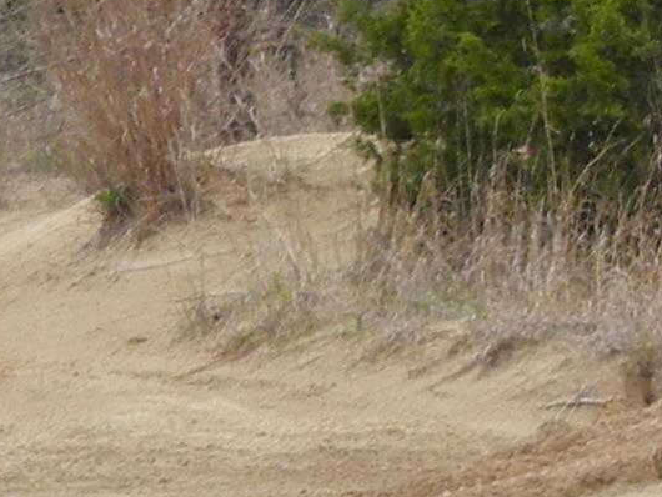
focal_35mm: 1053
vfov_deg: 1.4
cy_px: -288
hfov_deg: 1.9
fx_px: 20147
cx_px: 2146
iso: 193
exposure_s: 1/500
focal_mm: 32.6
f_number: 5
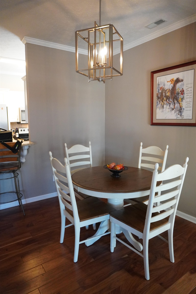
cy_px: 147
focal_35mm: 24
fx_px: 196
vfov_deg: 73.7
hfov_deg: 53.1
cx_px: 98
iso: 4000
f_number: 3.5
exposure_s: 1/160
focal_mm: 16
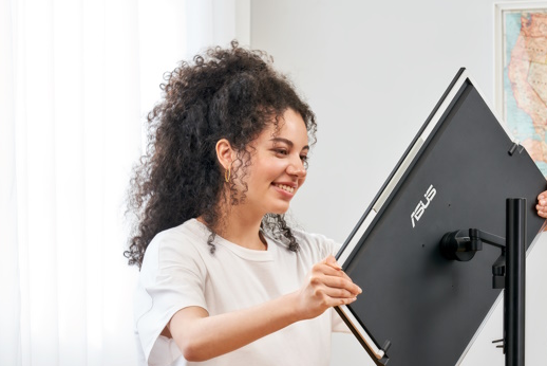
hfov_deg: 10.9
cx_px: 346
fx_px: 2858
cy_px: 209
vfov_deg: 7.3
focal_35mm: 188
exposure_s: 1/10
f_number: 9
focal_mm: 140
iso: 400
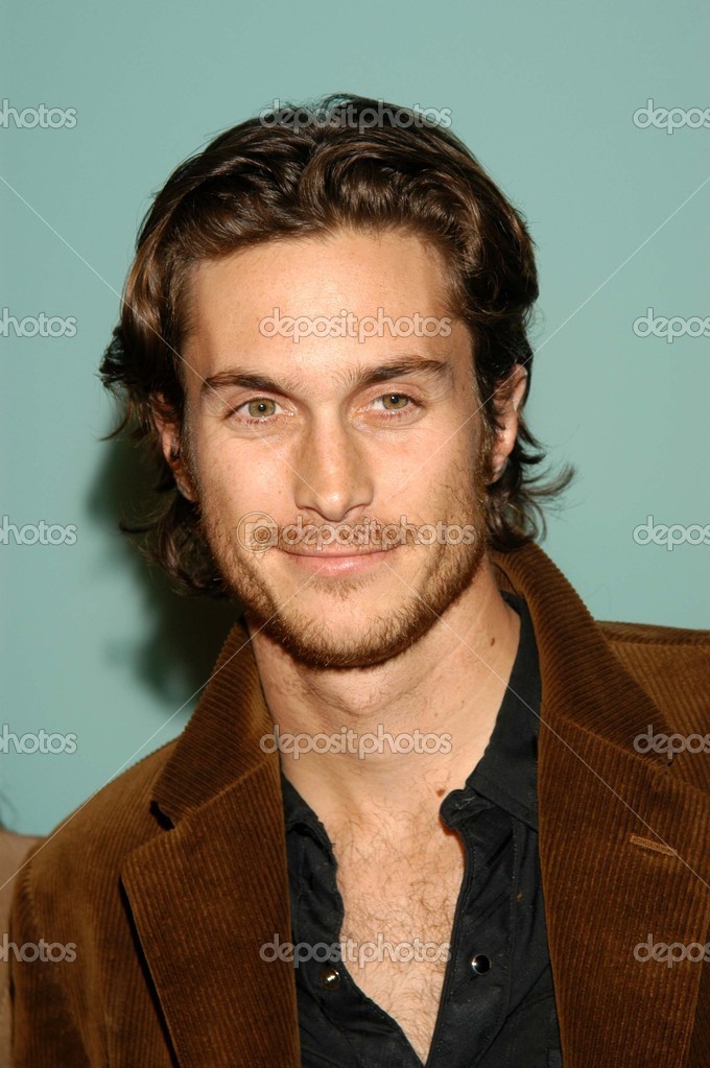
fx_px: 4669
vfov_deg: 13.1
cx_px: 355
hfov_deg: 8.7
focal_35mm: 158
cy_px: 534
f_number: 6.3
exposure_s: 1/160
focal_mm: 105
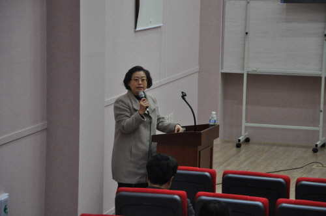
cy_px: 108
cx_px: 163
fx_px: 1248
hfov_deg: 14.9
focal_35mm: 138
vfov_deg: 9.9
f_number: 5.6
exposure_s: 1/30
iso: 1250
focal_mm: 92
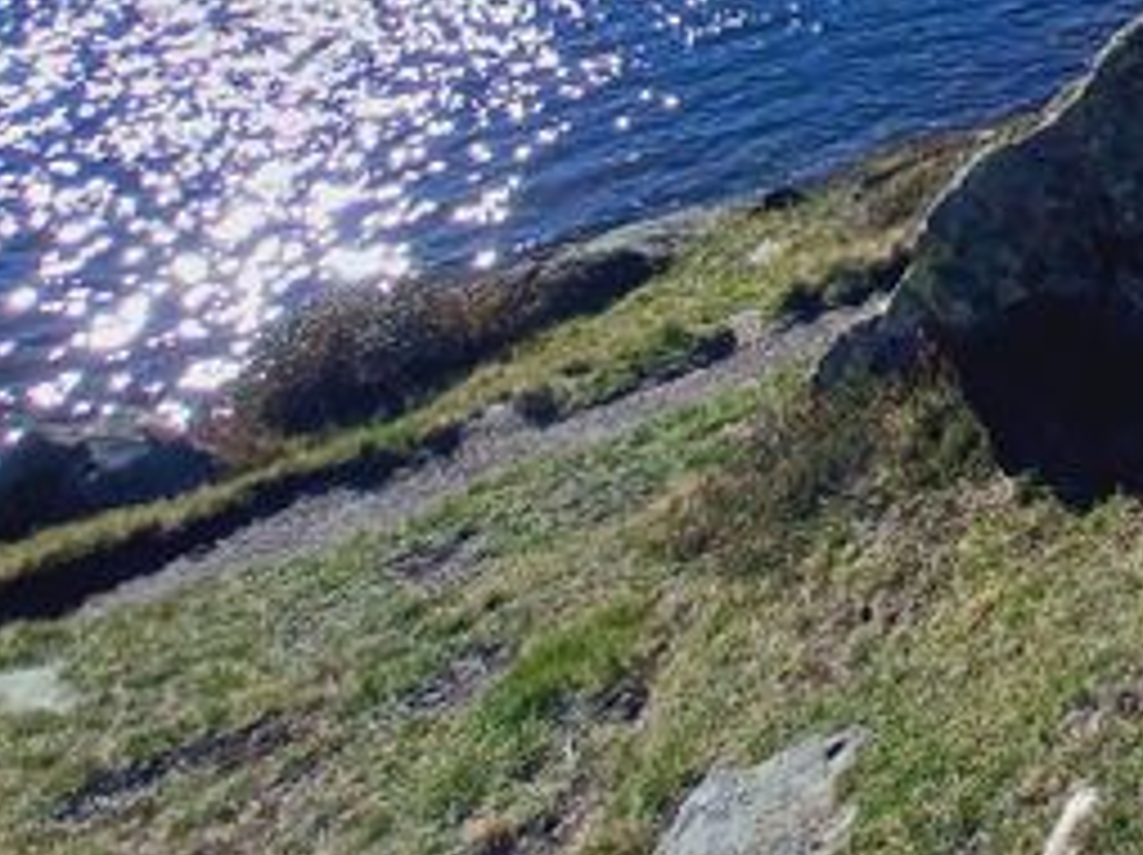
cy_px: -351
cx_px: 1404
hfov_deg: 35.1
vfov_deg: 27.2
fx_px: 1353
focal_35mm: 41
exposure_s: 1/2160
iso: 40
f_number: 2.2
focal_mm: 1.42
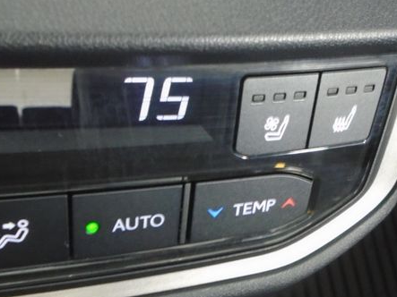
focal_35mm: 52
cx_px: 279
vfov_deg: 28.0
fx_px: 596
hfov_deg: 36.3
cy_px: 167
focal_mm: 6.4
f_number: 3.8
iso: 400
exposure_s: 1/4
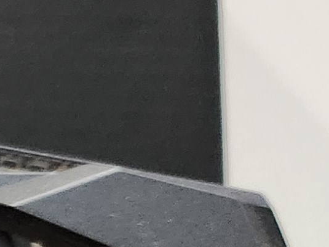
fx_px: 1634
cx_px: -787
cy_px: 338
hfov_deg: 8.6
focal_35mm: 172
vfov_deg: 8.5
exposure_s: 1/120
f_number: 1.8
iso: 640
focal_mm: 5.4
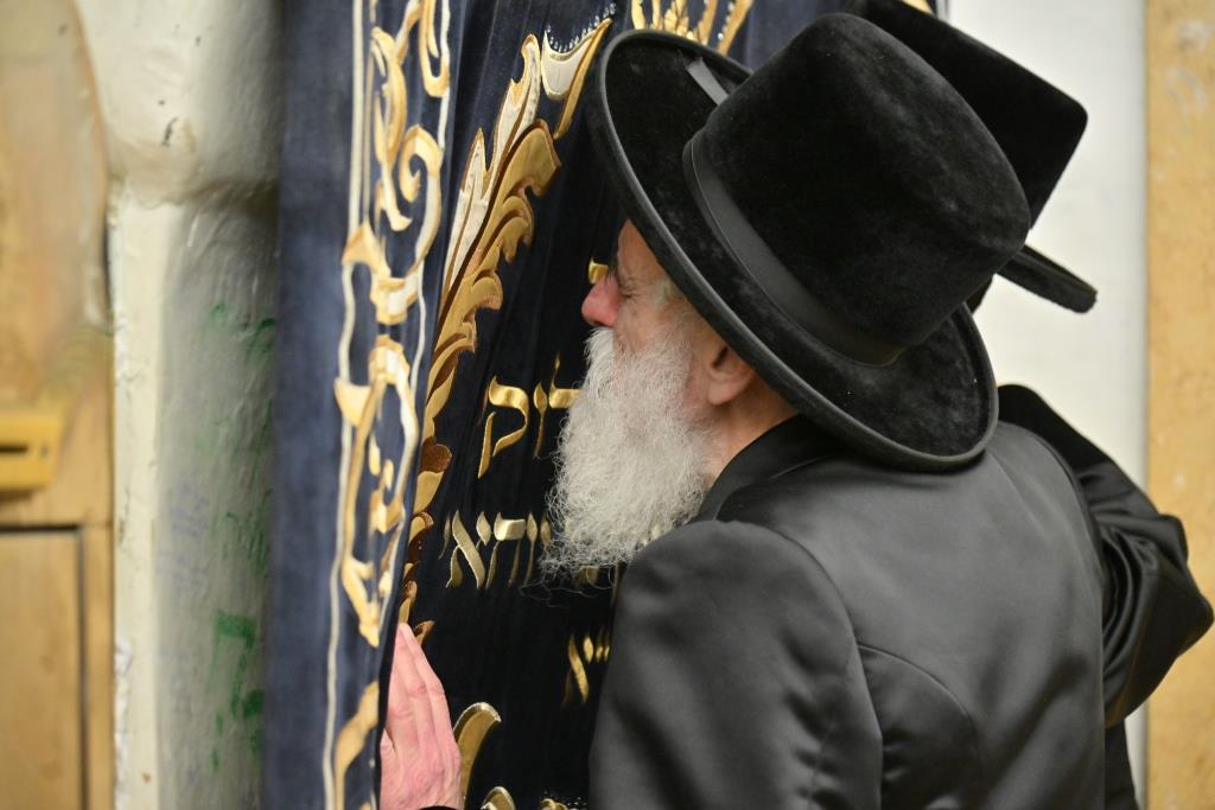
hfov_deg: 19.5
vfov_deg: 13.0
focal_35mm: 105
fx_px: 3544
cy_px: 405
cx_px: 608
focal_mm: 105
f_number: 4
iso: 1600
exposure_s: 1/160
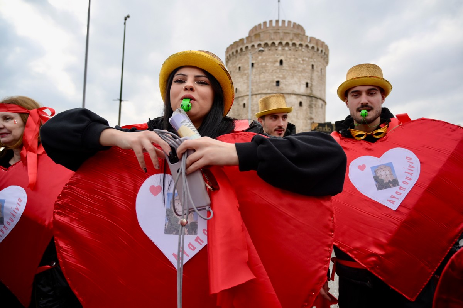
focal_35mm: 24
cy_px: 154
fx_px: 308
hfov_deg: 73.8
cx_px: 232
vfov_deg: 53.1
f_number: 4
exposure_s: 1/800
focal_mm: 24
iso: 250
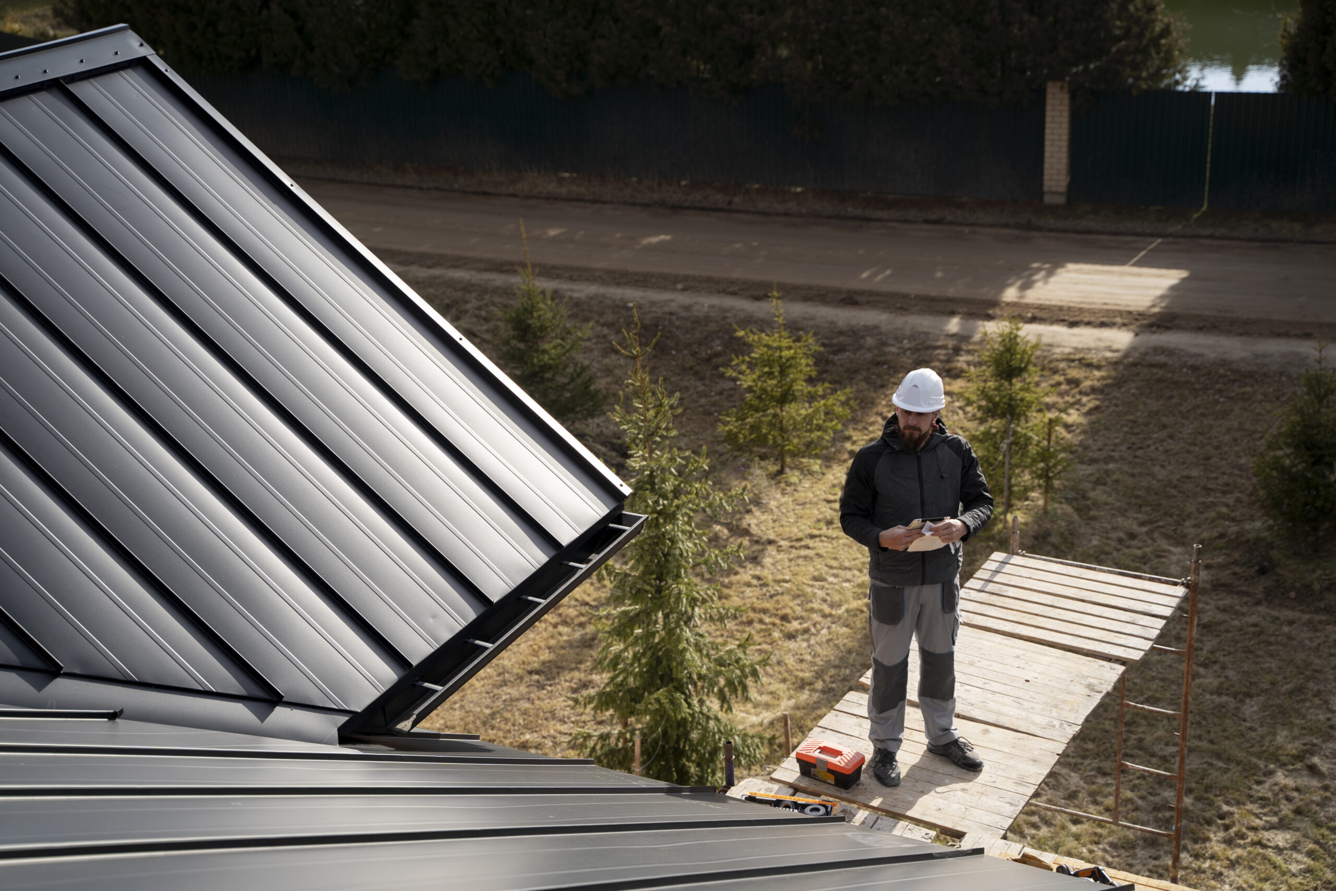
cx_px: 668
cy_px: 446
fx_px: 1856
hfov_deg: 39.6
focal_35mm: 50
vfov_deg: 27.0
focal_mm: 50
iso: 125
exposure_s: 1/800
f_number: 3.2
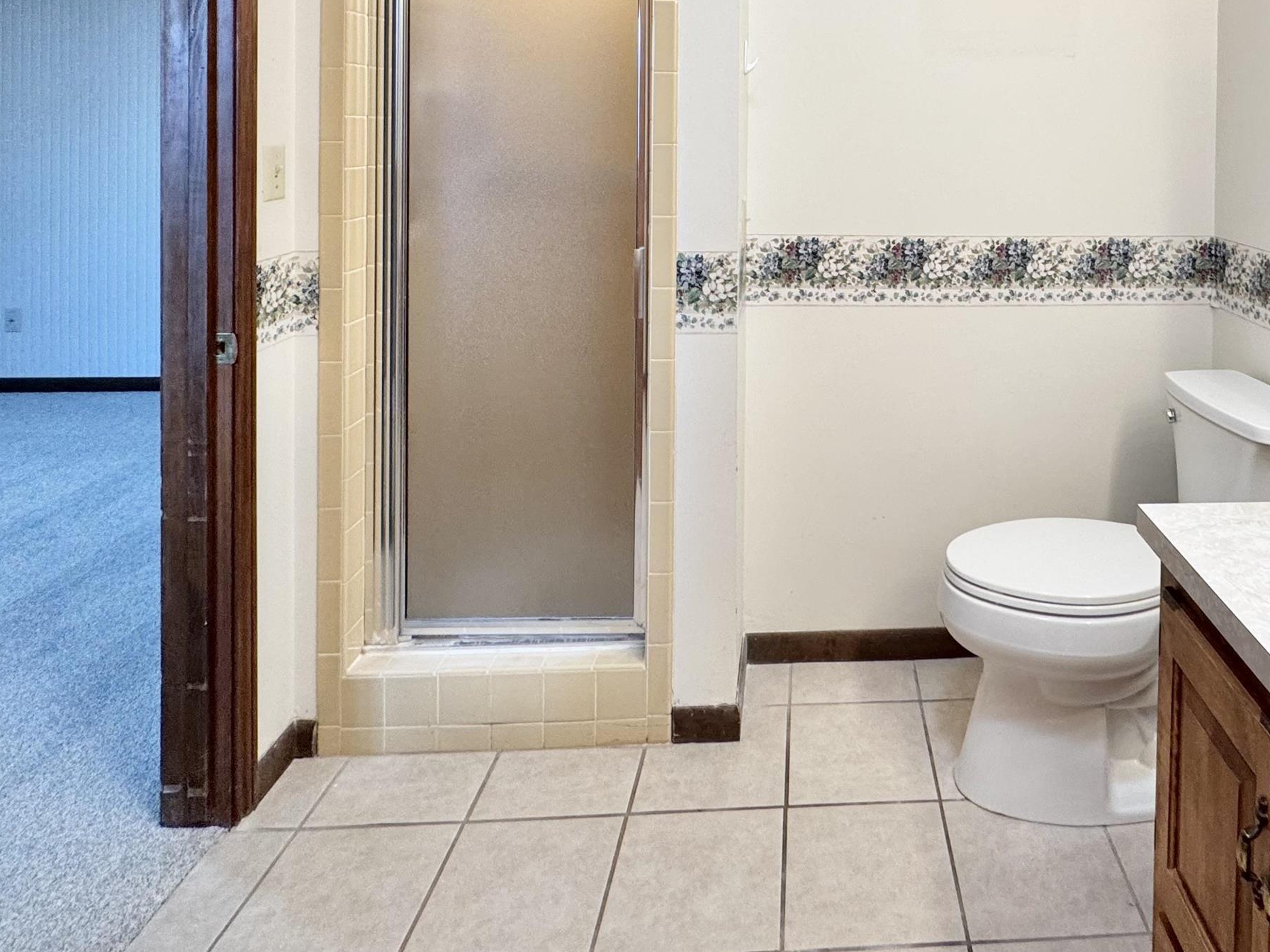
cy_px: 141
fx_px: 881
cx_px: 870
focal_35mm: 24
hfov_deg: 69.1
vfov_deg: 51.8
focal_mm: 2.22
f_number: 2.2
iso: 160
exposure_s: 1/120
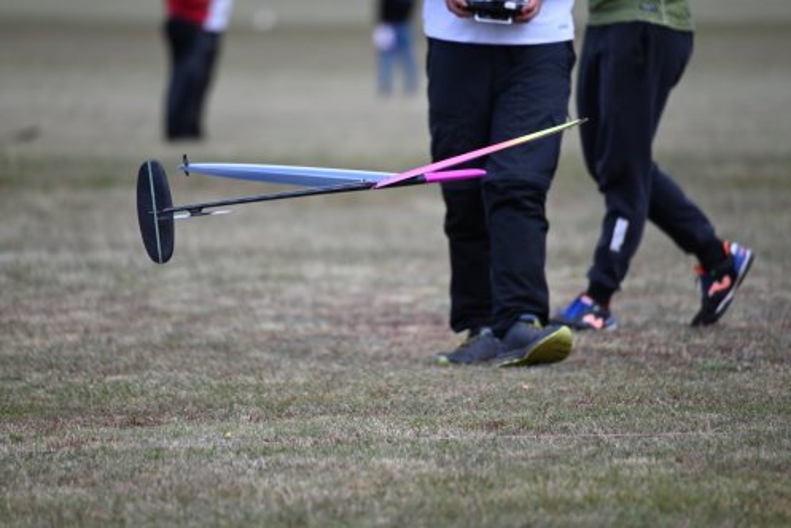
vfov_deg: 3.4
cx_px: 396
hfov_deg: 5.2
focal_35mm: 400
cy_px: 264
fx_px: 8794
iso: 320
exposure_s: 1/640
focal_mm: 400
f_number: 6.3
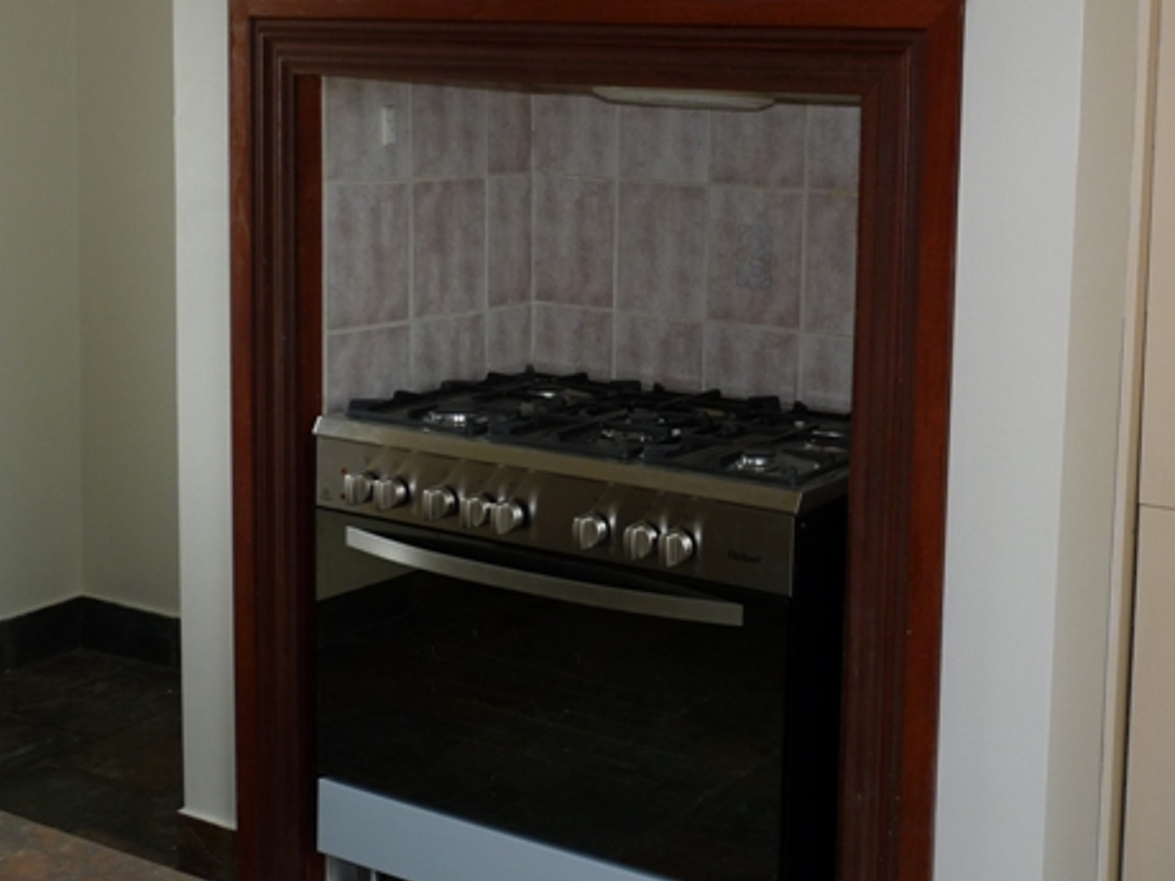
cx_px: 858
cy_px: 283
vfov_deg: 30.6
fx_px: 1595
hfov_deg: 39.5
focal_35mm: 47
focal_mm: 4.8
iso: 100
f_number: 2.8
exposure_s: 1/30
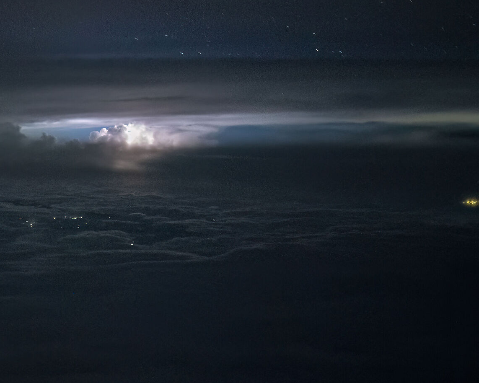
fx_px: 978
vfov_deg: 22.0
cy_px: 113
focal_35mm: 69
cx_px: 67
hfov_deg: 26.8
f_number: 1.8
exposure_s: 3.2
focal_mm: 35
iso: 10000
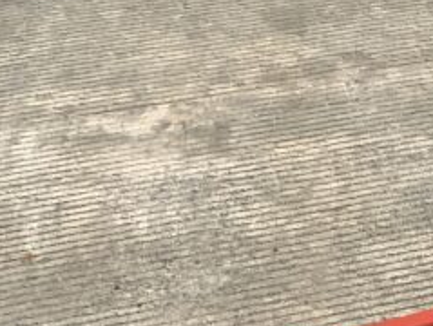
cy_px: 232
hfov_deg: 13.9
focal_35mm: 124
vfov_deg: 12.0
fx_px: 1553
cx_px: 806
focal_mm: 3
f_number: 1.8
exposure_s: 1/2427
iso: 16
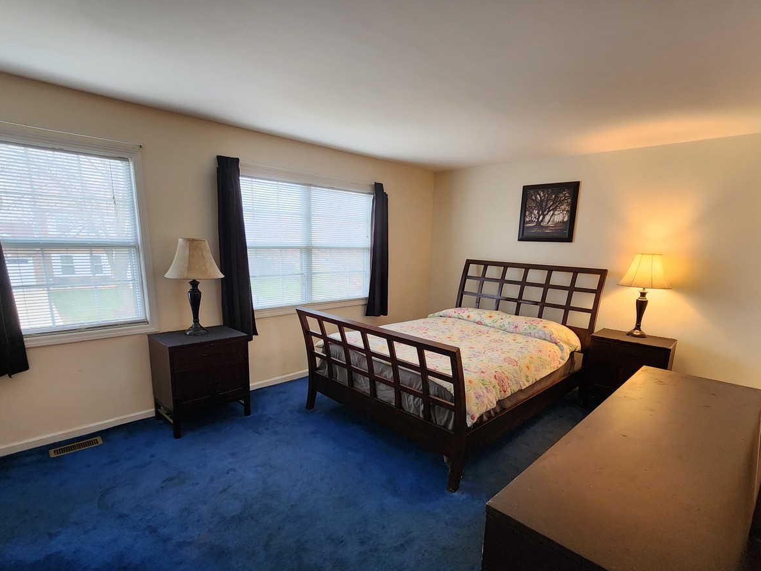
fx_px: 352
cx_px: 403
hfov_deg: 94.4
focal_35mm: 16
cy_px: 324
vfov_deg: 77.7
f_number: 2.2
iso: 250
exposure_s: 1/60
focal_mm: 2.2
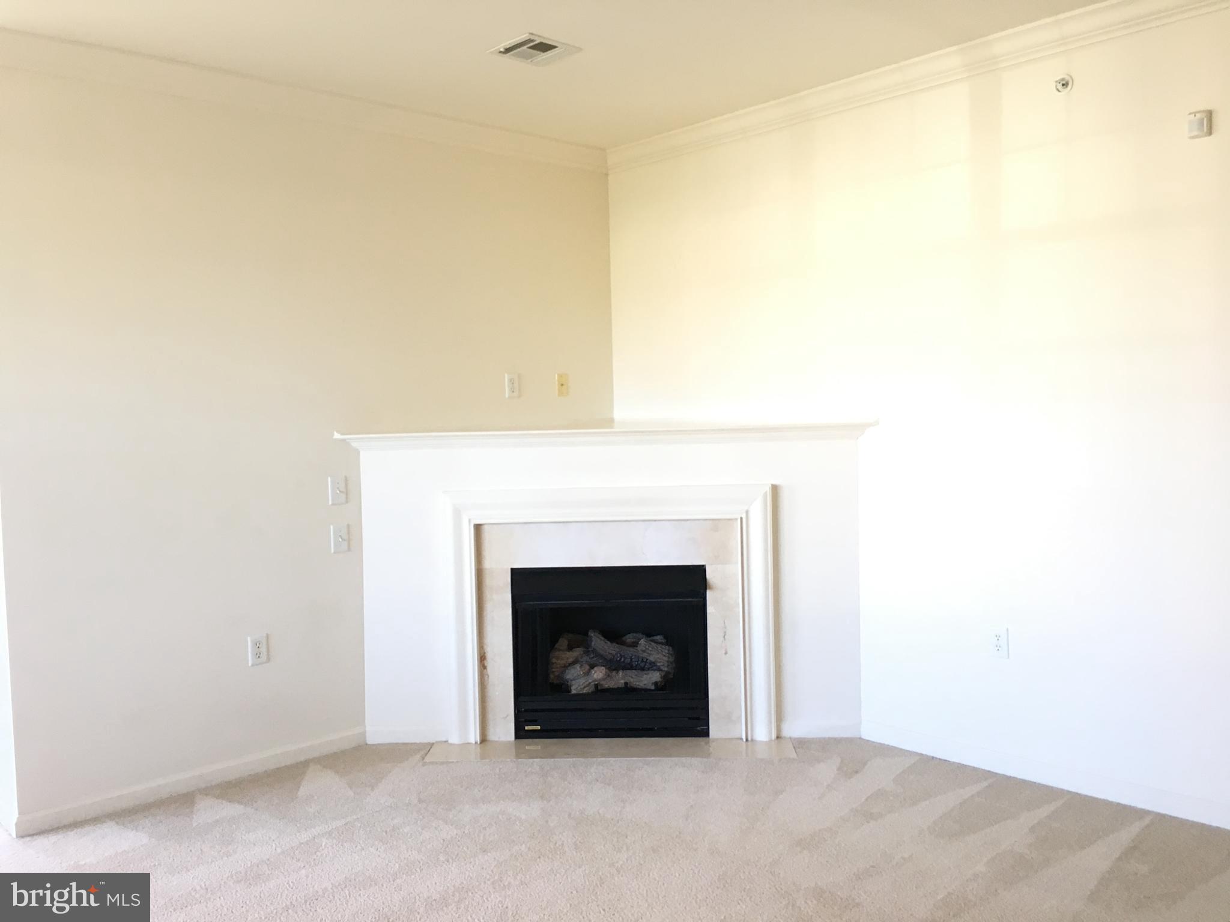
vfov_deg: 48.2
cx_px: 615
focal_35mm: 29
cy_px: 461
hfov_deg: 61.7
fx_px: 1030
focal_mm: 4.15
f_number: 2.2
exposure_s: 1/30
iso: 32
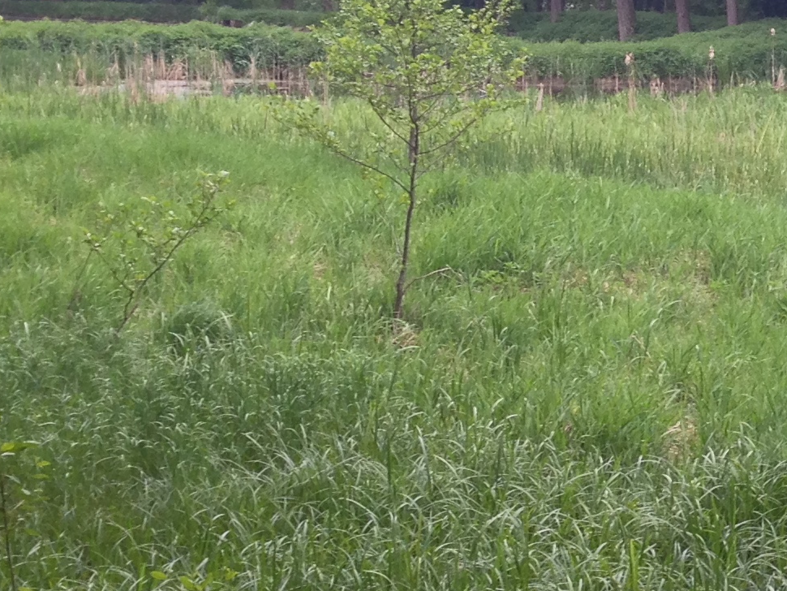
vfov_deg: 13.3
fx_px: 2524
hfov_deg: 17.1
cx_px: 875
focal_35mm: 111
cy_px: 377
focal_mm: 4.12
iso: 64
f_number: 2.4
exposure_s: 1/120
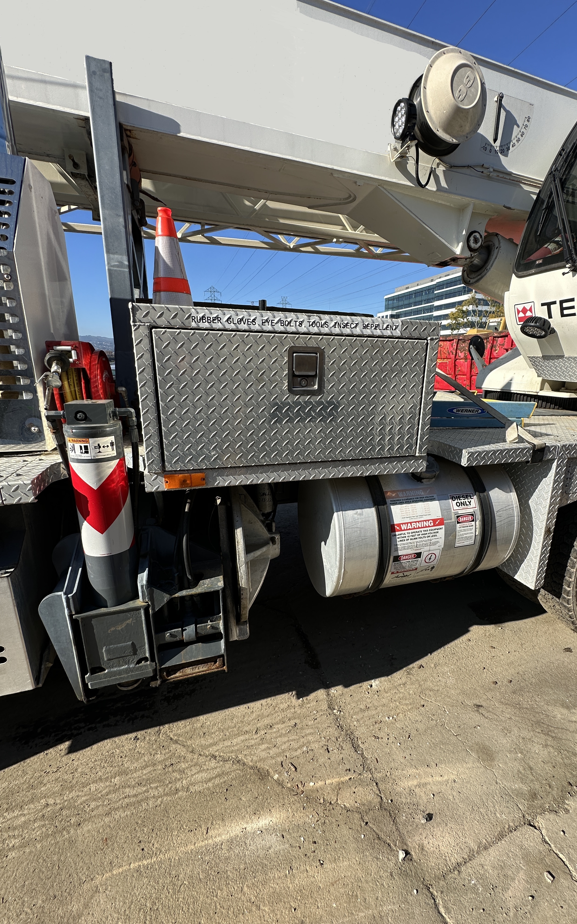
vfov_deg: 101.5
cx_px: 321
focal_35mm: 15
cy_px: 465
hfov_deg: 74.5
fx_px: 377
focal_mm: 2.22
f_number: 2.2
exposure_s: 1/1247
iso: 50
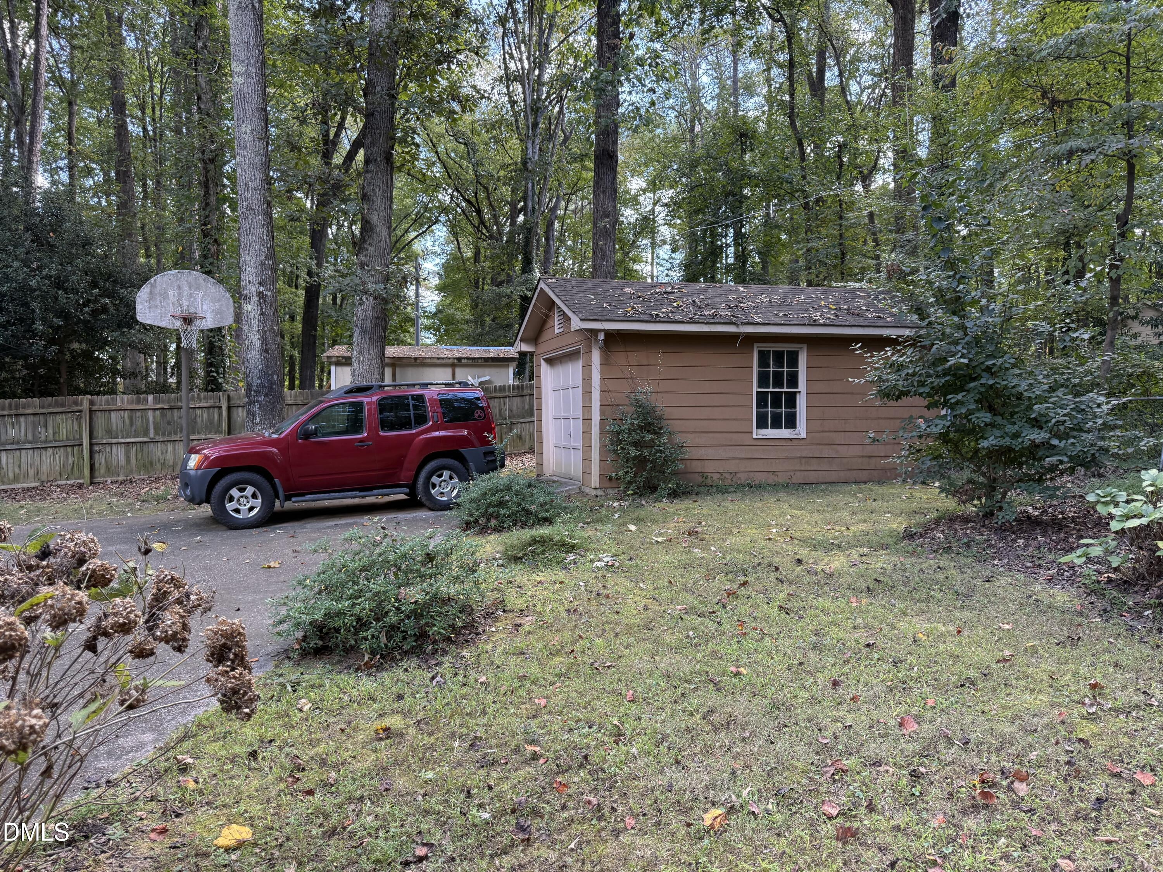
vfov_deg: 56.8
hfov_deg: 71.6
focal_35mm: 24
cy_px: 436
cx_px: 582
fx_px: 806
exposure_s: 1/131
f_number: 1.78
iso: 160
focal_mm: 6.76
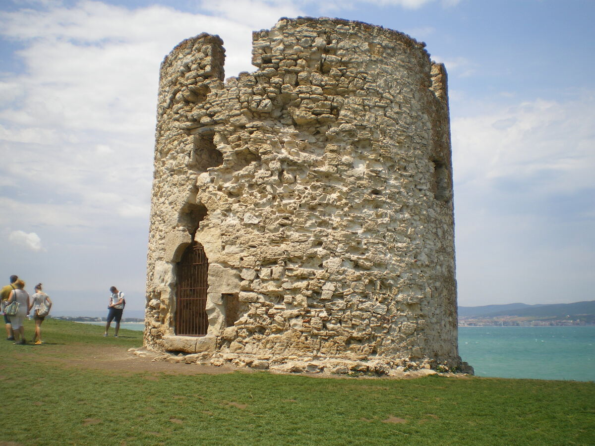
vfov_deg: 39.7
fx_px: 619
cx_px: 298
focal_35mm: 36
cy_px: 223
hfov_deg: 51.4
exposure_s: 1/500
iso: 50
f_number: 4.6
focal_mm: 6.3
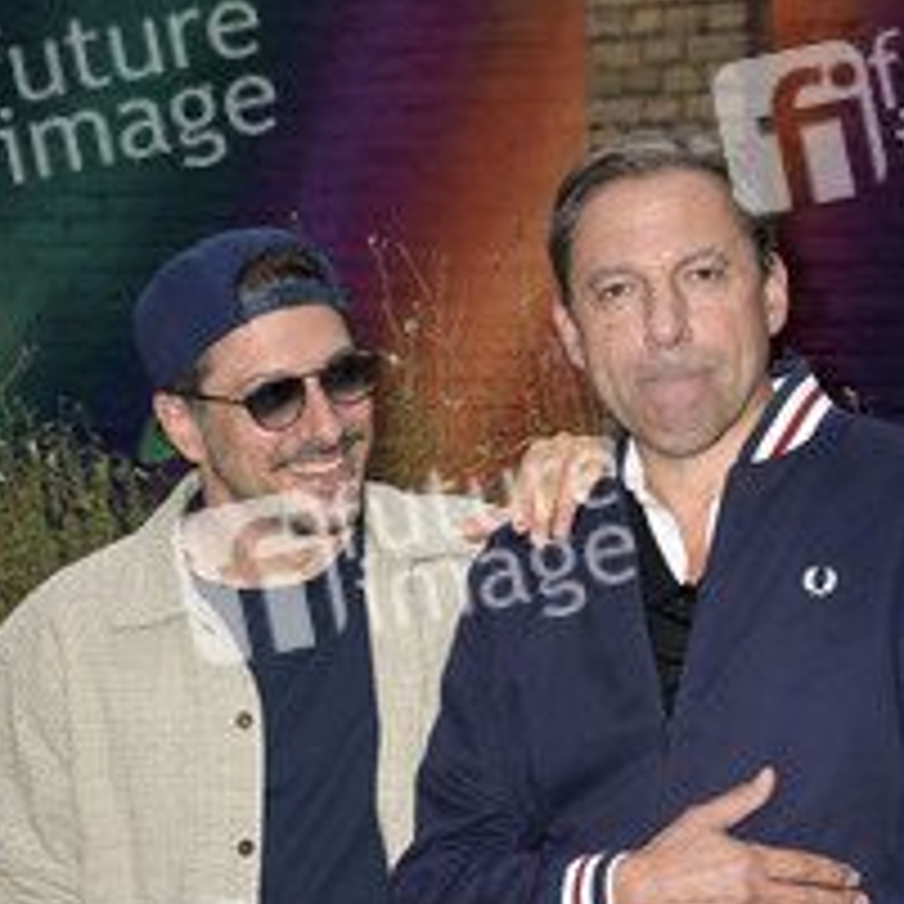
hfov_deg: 15.8
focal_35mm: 110
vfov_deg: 15.7
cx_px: 535
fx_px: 3250
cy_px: 783
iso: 1250
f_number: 6.3
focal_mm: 65
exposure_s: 1/100
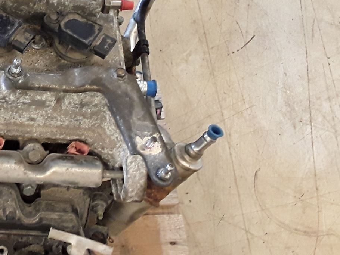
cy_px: 99
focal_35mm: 63
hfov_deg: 27.9
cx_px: -36
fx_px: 619
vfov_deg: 23.3
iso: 125
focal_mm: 2.91
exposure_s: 1/50
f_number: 1.9
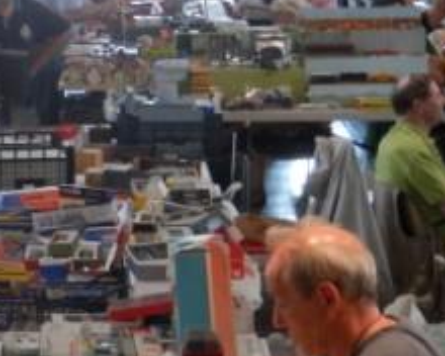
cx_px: 53
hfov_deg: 9.1
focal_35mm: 211
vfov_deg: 7.3
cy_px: 129
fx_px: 2779
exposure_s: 1/15
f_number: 5
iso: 320
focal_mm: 19
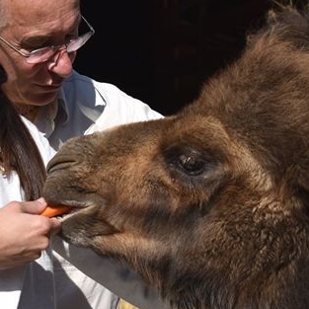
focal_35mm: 129
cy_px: 175
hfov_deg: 13.5
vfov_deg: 13.5
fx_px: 1307
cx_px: 94
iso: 100
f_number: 4.2
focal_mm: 31
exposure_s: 1/1250
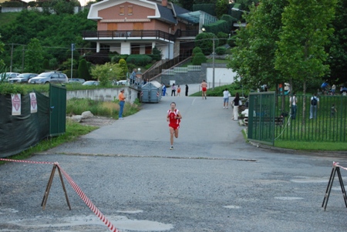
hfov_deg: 24.6
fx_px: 796
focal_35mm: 82
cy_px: 116
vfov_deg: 16.6
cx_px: 174
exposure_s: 1/100
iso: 800
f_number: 5.6
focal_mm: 55
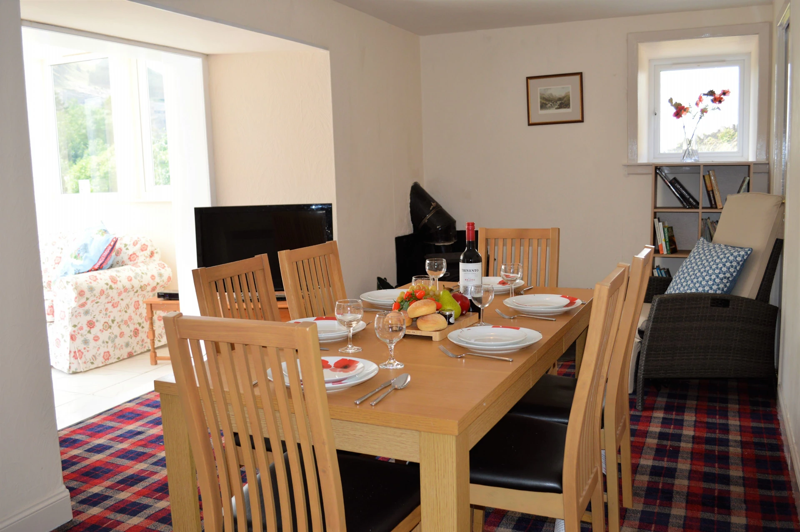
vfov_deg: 39.9
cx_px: 400
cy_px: 266
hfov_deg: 57.3
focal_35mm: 33
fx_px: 733
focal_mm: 22
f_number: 4
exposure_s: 1/125
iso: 280
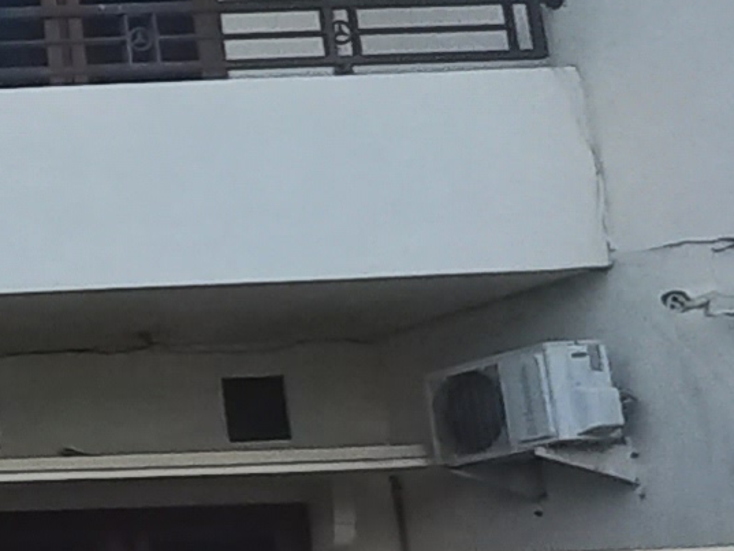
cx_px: -879
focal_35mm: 79
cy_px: 520
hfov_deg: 16.2
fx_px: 1675
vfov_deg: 18.3
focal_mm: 1.42
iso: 40
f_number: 2.2
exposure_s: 1/870
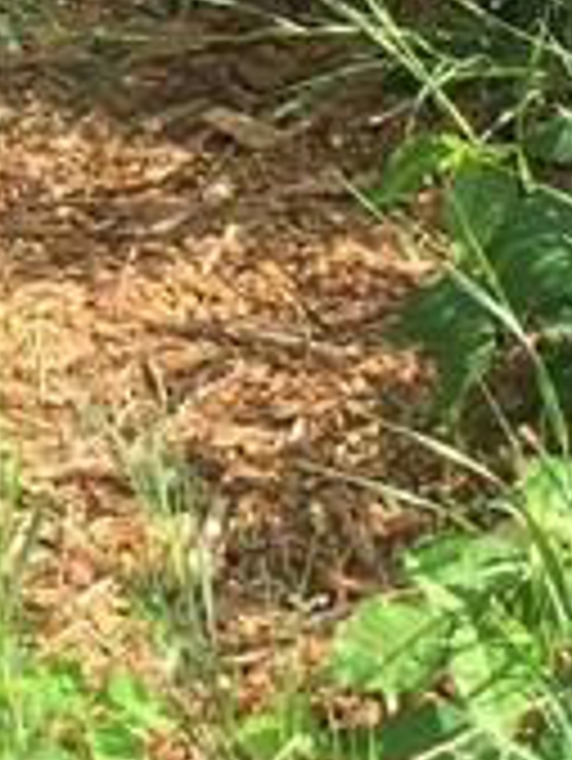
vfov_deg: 10.0
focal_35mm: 176
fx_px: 3873
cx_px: -266
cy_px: -962
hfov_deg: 8.3
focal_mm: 4.15
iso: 32
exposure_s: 1/942
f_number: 2.2
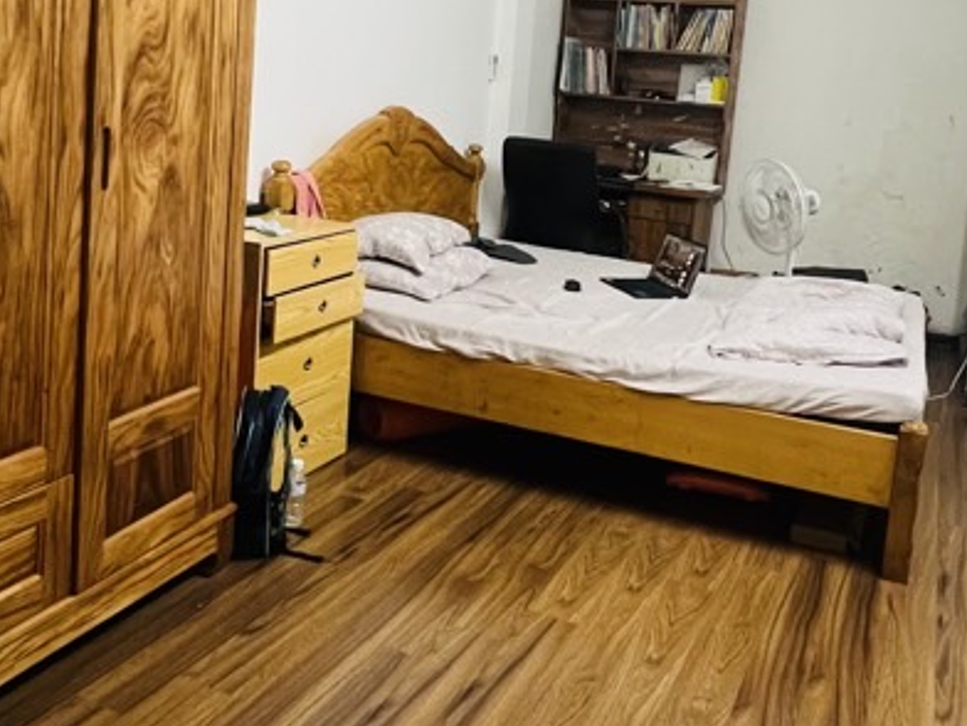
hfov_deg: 53.9
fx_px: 950
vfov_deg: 40.7
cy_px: 185
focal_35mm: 34
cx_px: 508
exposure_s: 1/50
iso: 500
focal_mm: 1.57
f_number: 1.8
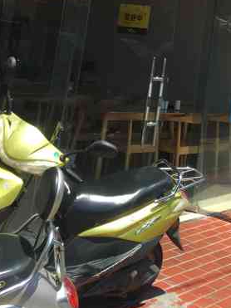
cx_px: 258
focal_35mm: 73
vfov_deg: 24.8
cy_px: -31
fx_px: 650
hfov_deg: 19.3
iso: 25
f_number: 2.2
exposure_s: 1/864
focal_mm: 4.15
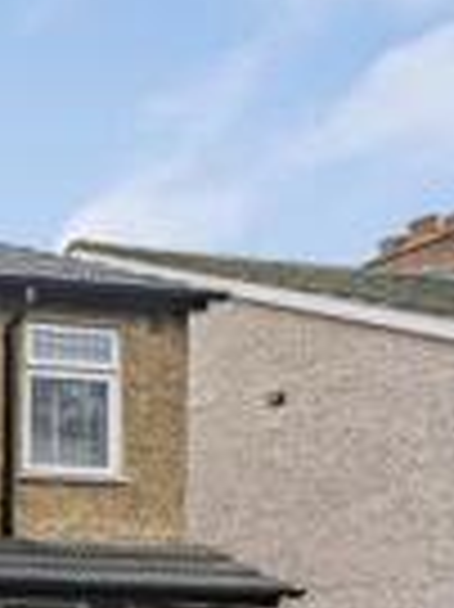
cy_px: 804
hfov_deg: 13.2
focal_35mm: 56
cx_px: -766
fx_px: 981
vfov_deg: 28.0
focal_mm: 12
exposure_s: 1/60
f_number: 9
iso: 320
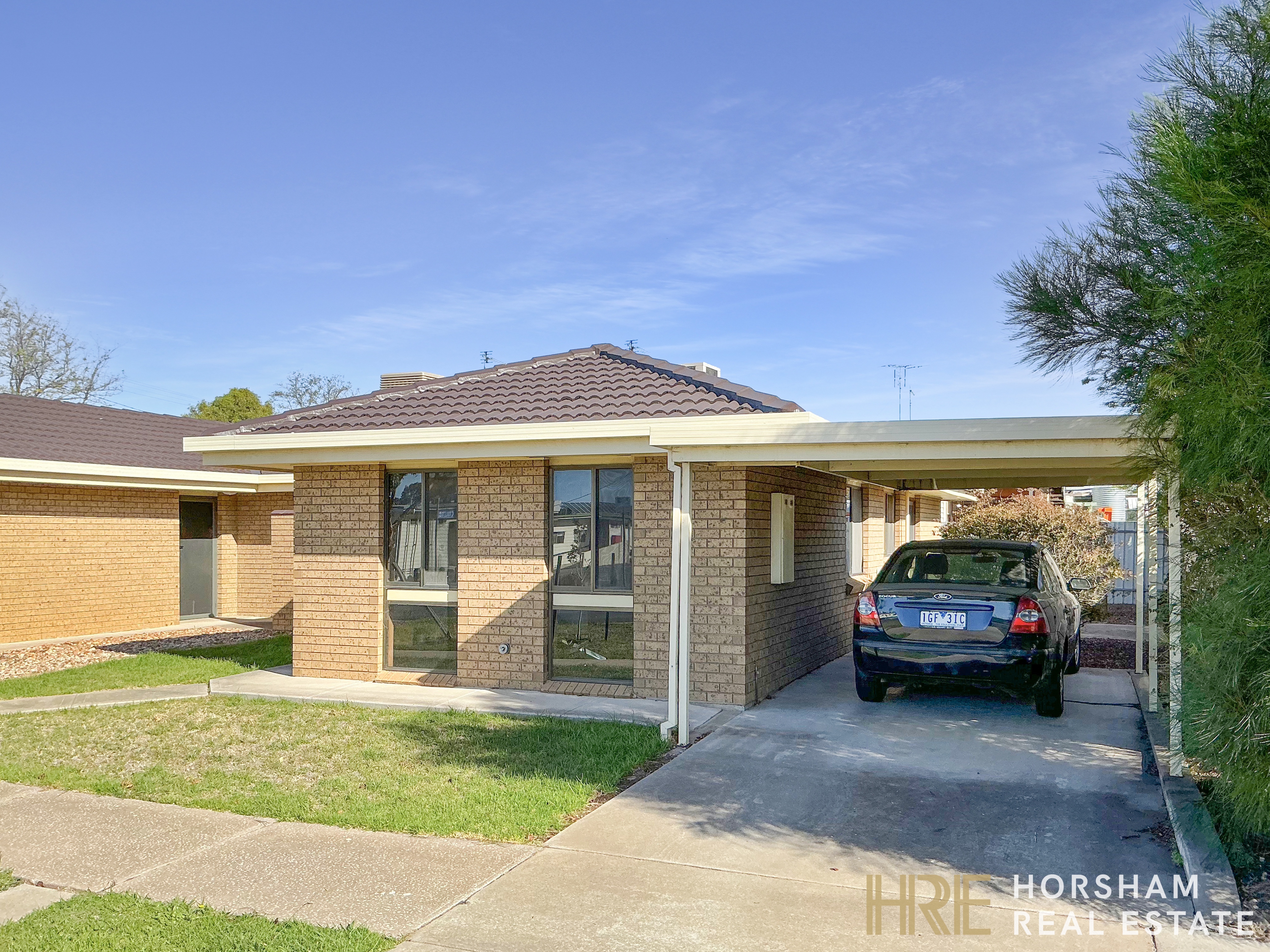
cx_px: 635
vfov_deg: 49.7
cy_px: 476
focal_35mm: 28
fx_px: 1027
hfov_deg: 63.4
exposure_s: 1/1730
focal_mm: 3
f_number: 1.8
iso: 25
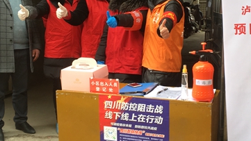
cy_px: 60
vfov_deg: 21.4
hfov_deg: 37.1
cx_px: 150
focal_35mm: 56
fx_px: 373
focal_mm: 4.15
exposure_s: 1/50
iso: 32
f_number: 2.2
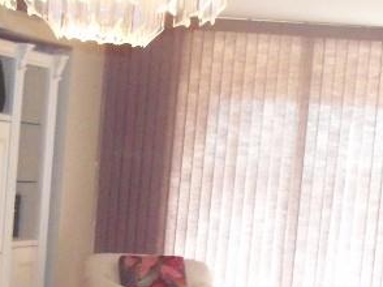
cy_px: 324
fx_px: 1349
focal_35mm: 122
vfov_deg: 11.9
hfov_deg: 16.2
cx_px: 184
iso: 400
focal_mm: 6.3
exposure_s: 1/60
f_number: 3
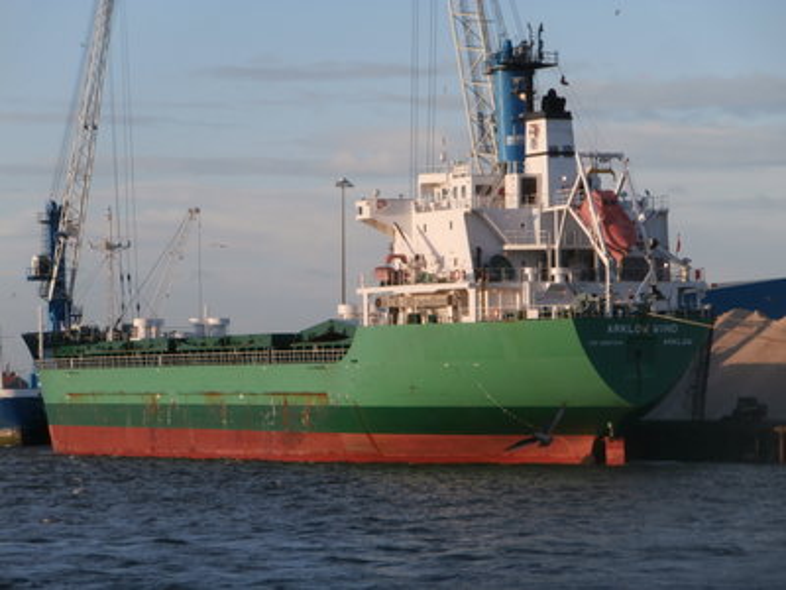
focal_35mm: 166
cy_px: 295
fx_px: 3769
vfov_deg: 8.9
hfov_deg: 11.9
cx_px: 393
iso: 100
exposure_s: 1/200
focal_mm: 29.39
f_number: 5.8
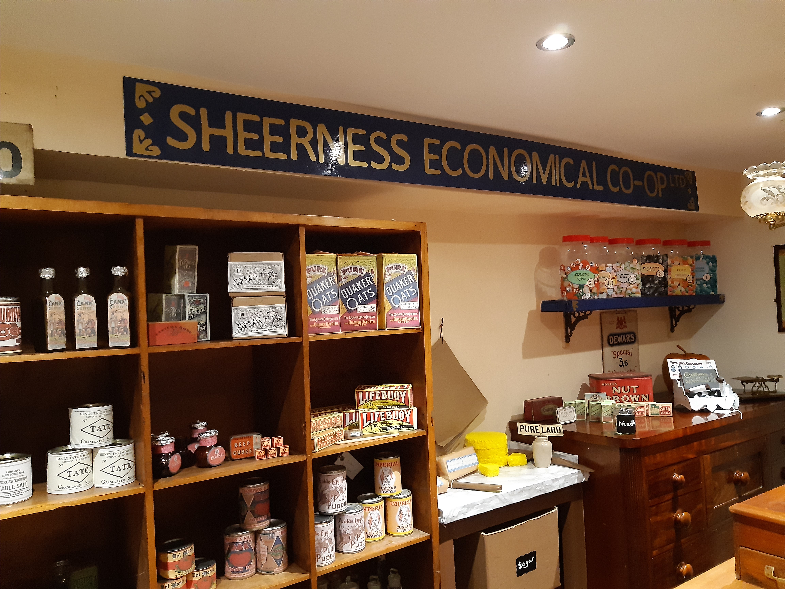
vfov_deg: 53.1
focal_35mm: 26
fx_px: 590
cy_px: 294
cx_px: 392
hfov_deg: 67.3
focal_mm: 3.92
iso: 500
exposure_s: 1/25
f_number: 1.7
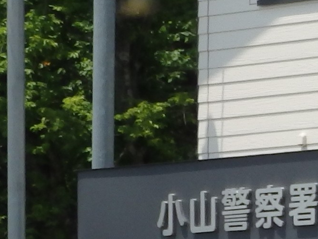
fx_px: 3803
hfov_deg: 4.6
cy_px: 67
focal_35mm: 414
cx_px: 819
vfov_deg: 3.6
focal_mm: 10.8
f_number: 4.2
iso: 100
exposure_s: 1/800
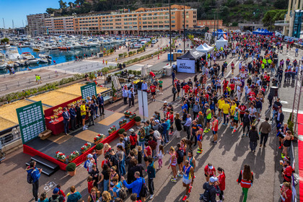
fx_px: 185
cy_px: 101
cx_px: 152
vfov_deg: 57.2
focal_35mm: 22
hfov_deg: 78.6
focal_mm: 8.4
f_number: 2.8
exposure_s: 1/1600
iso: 100
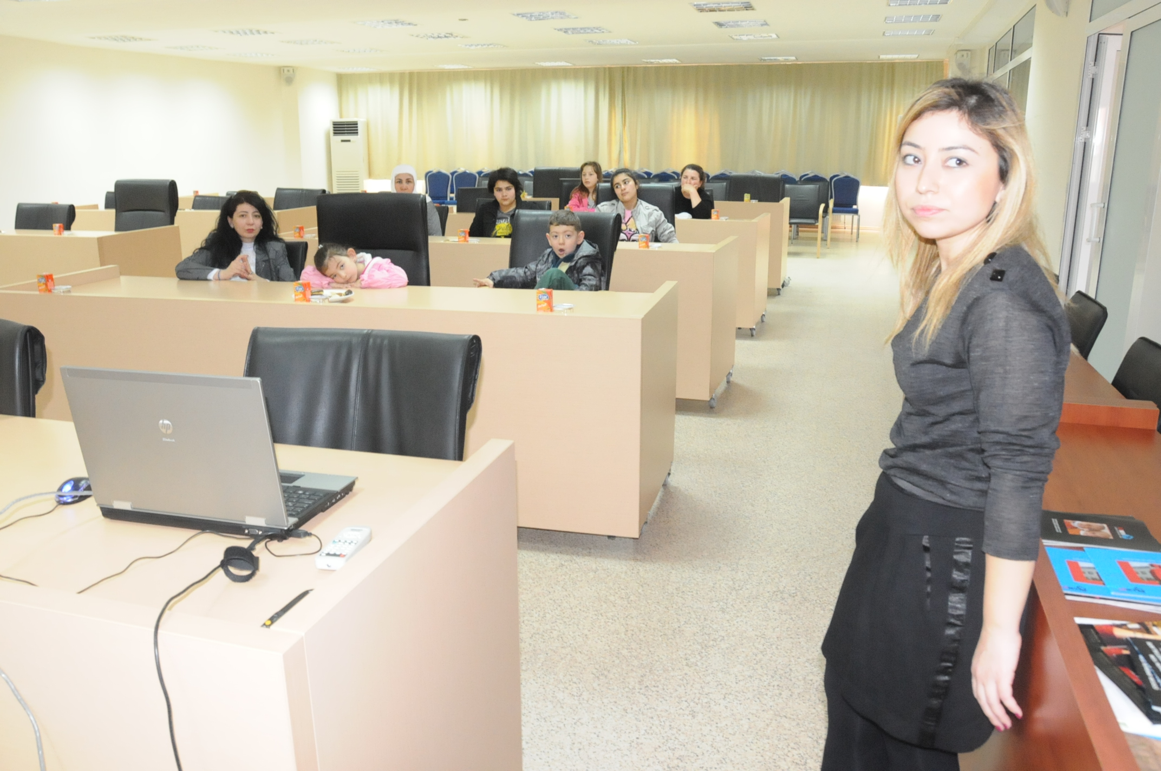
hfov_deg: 67.4
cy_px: 386
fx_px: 870
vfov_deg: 47.8
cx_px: 580
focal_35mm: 27
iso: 3200
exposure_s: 1/60
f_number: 7.1
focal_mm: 18
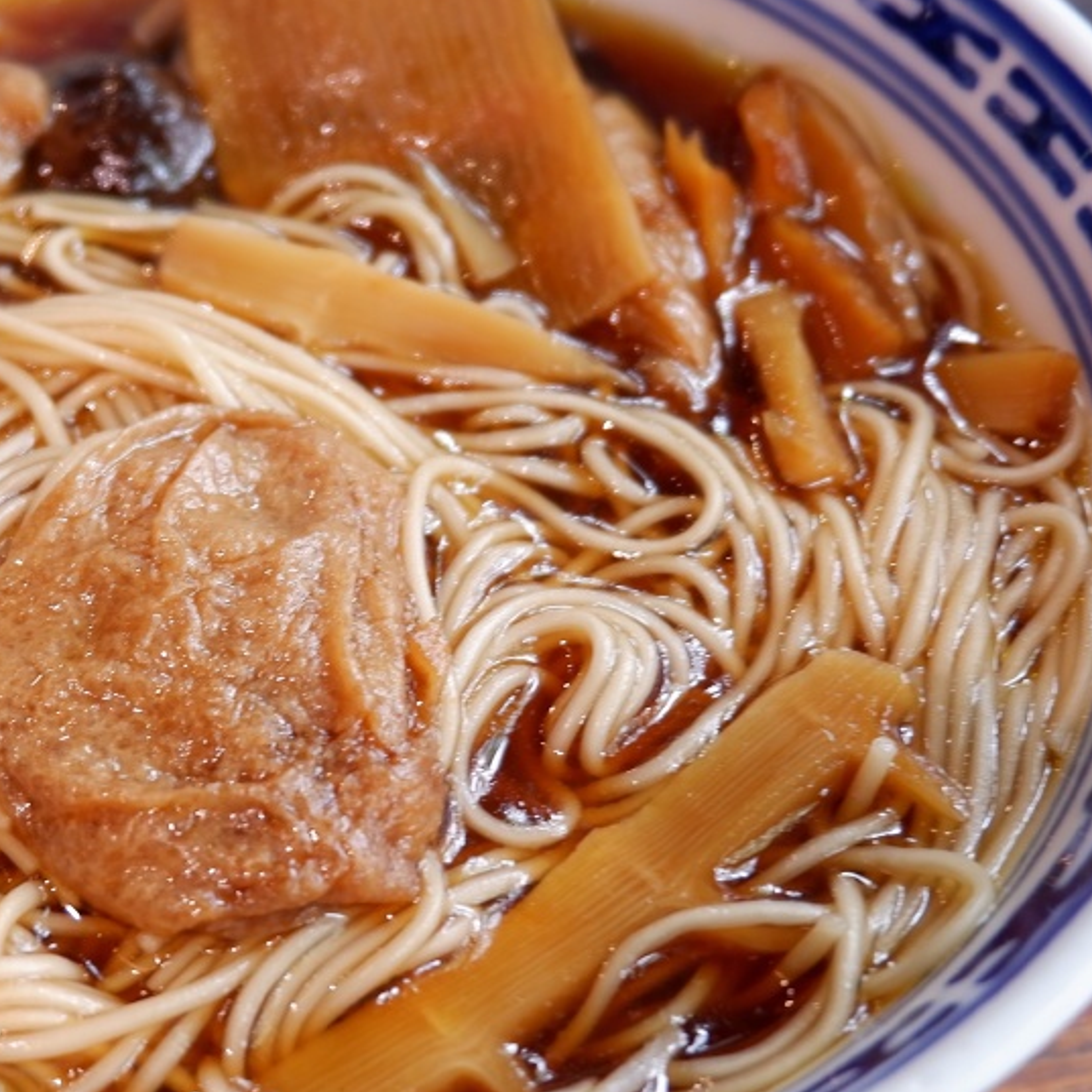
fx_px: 2034
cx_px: 148
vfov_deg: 30.0
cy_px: 559
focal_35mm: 57
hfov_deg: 29.1
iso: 200
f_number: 3.8
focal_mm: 20.1
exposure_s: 1/12
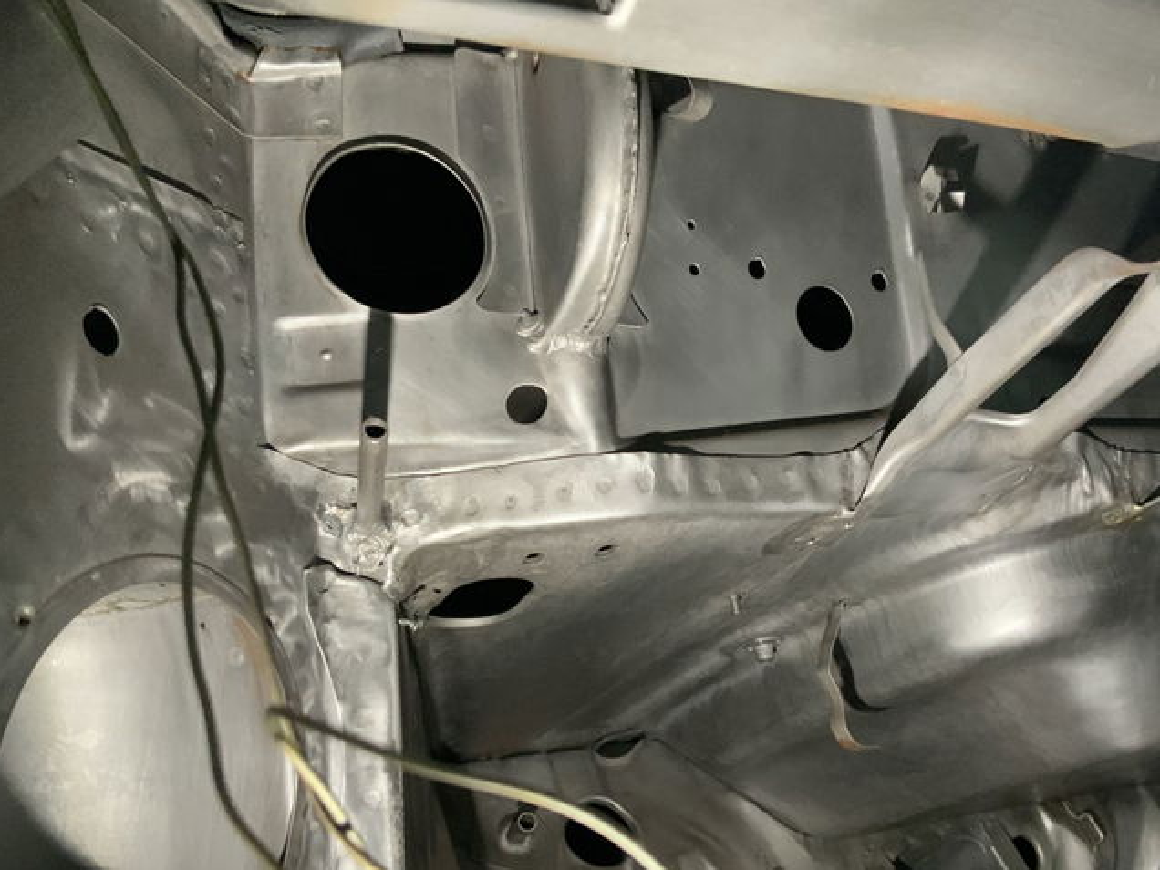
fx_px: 1173
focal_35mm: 35
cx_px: 693
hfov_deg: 52.3
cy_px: 509
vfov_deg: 40.6
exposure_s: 1/50
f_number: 1.8
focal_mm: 3
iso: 200
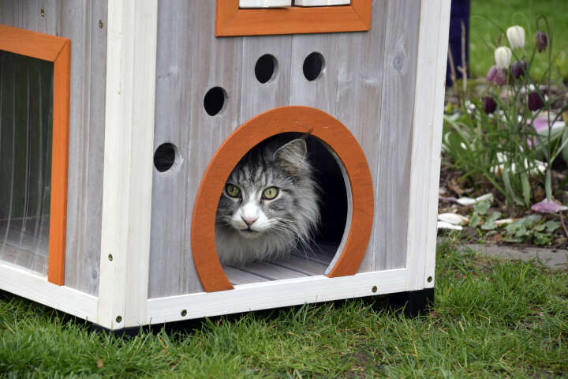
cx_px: 284
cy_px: 190
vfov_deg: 9.3
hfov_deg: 14.0
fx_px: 2319
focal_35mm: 147
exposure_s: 1/250
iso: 400
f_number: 8
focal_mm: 98
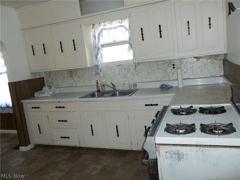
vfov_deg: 51.4
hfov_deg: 65.3
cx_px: 120
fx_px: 187
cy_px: 90
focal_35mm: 27
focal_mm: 4.9
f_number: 3.5
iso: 160
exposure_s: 1/30
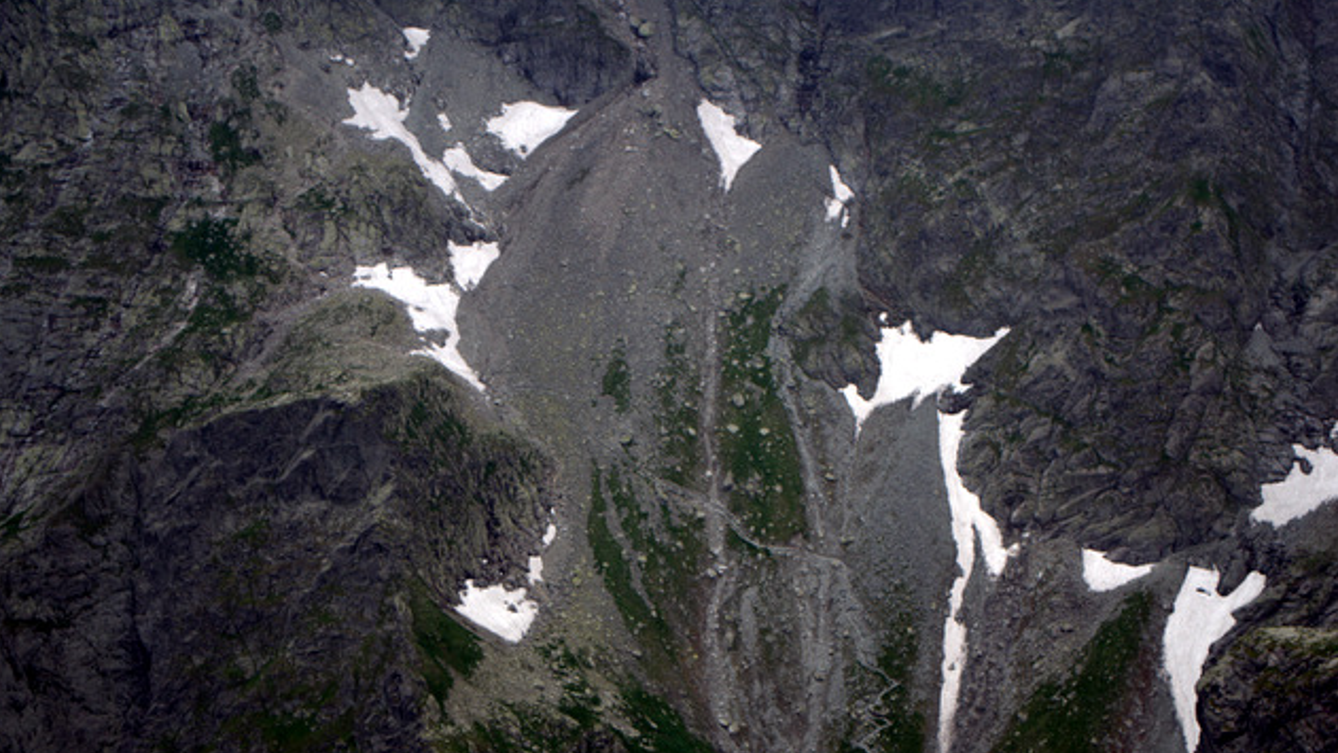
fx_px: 3106
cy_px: 402
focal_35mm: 88
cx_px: 664
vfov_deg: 13.8
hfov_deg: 24.3
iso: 100
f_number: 5.6
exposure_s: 1/125
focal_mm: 55
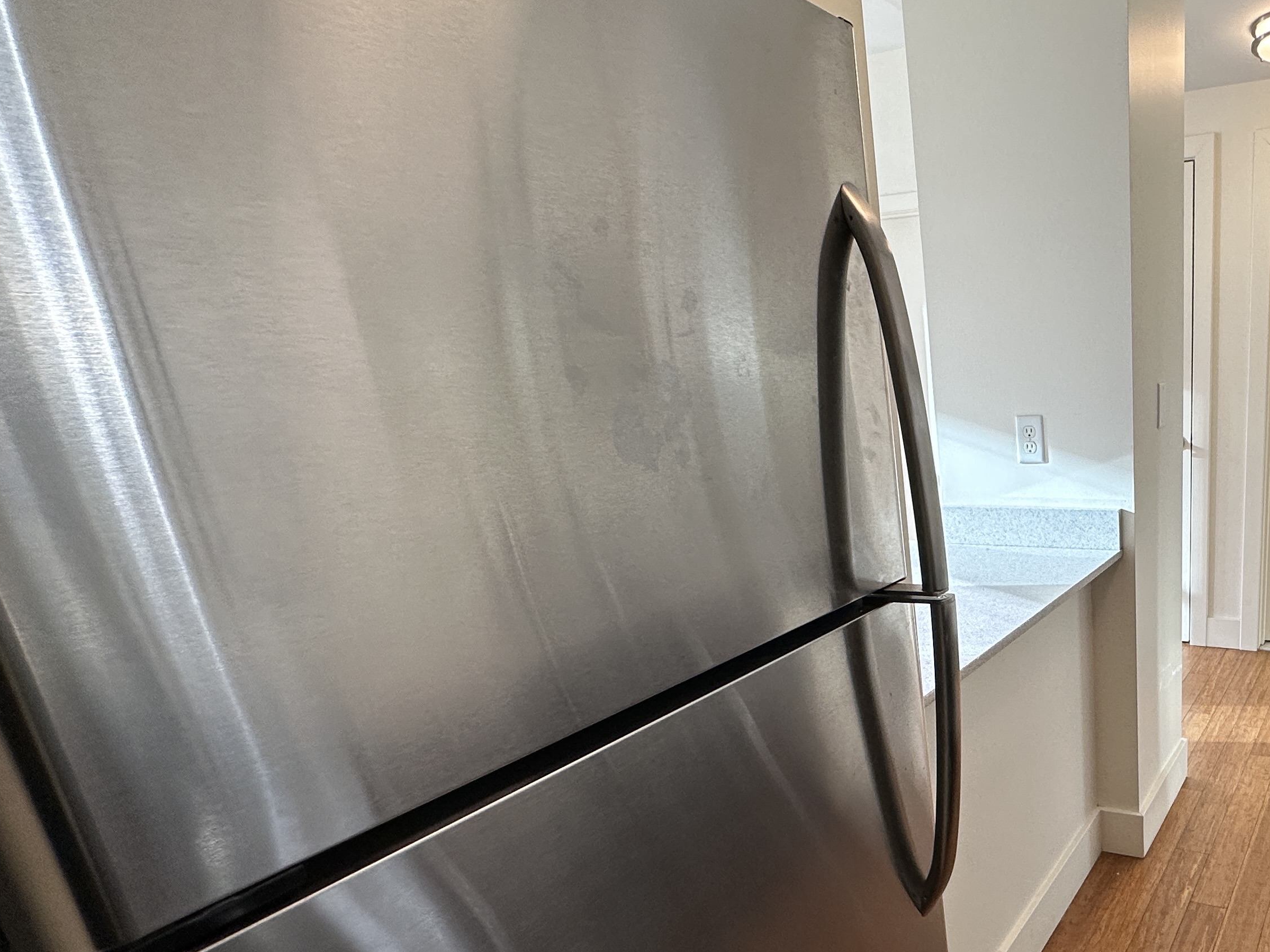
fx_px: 917
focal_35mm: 25
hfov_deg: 63.1
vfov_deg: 53.6
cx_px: 1026
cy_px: 648
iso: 125
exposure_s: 1/99
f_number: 2.2
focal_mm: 2.22
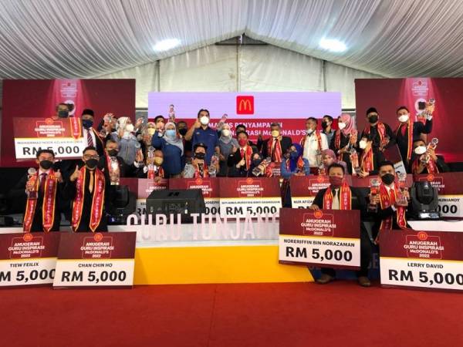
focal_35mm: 28
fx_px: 375
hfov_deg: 63.4
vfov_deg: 49.7
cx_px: 232
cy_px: 174
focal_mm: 4
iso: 25
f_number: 1.8
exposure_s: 1/49
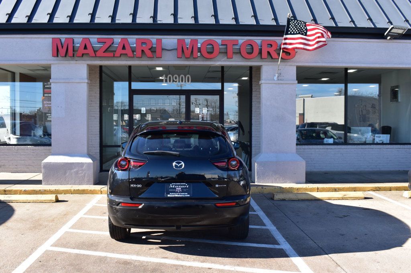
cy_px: 136
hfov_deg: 53.1
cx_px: 206
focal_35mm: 36
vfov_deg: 36.8
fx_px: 411
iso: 400
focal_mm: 24
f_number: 10
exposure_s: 1/250
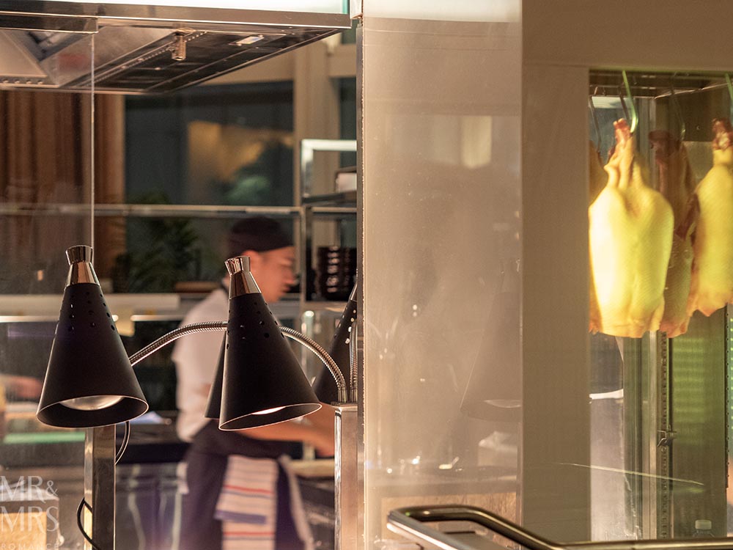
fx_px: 1906
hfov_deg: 21.8
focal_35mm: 90
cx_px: 366
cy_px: 275
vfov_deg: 16.4
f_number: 2.8
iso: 1250
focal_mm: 45
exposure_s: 1/25
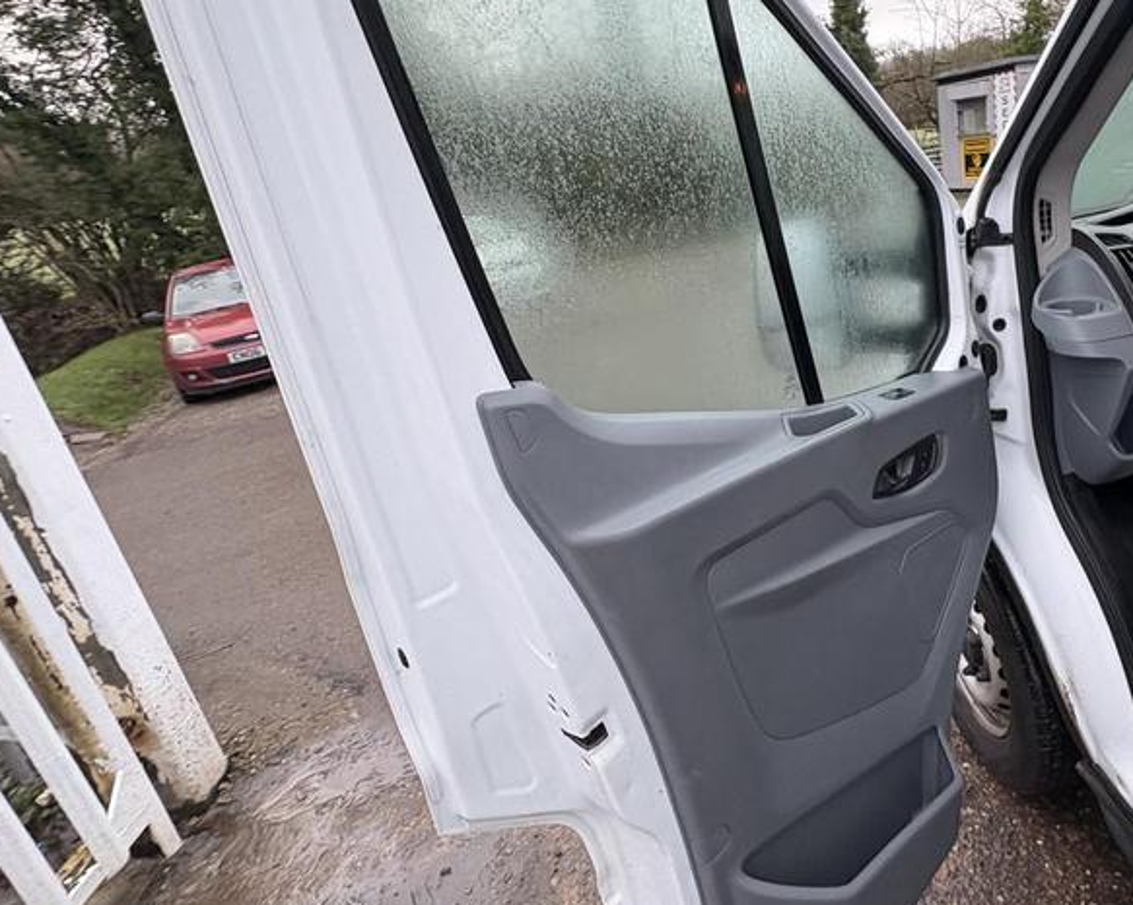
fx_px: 704
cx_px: 779
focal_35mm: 21
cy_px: 373
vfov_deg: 65.0
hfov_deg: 74.6
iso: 200
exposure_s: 1/99
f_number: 2.2
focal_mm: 2.22
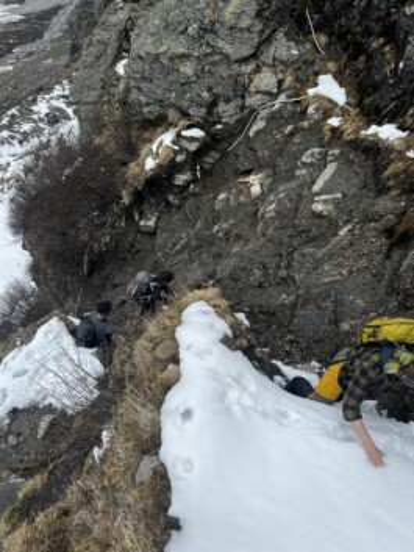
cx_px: 207
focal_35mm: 26
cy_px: 276
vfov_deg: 67.3
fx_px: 414
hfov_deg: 53.1
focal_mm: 5.7
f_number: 1.5
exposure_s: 1/3704
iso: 50
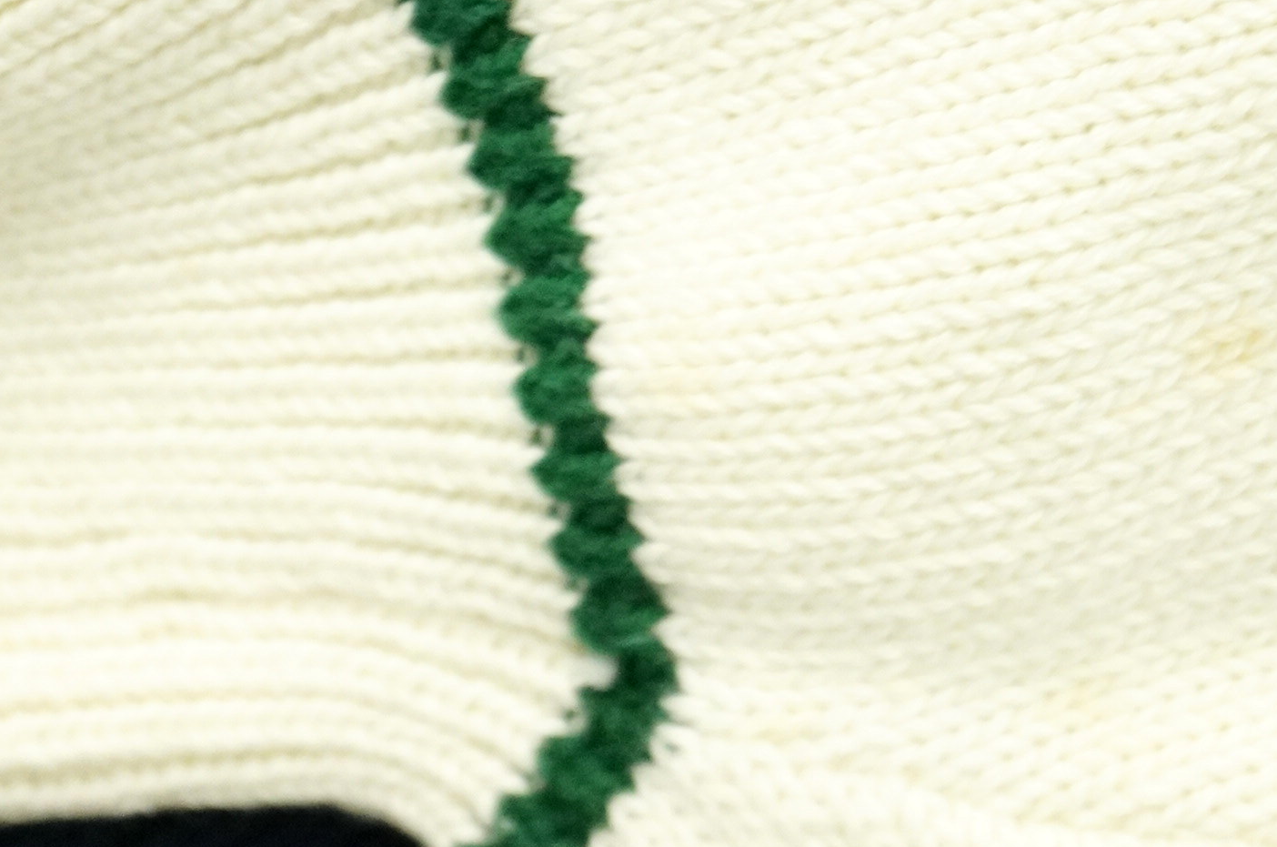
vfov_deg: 9.5
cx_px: 777
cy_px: 294
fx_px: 5095
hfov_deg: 14.3
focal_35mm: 144
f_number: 5.6
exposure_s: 1/50
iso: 3200
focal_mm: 55
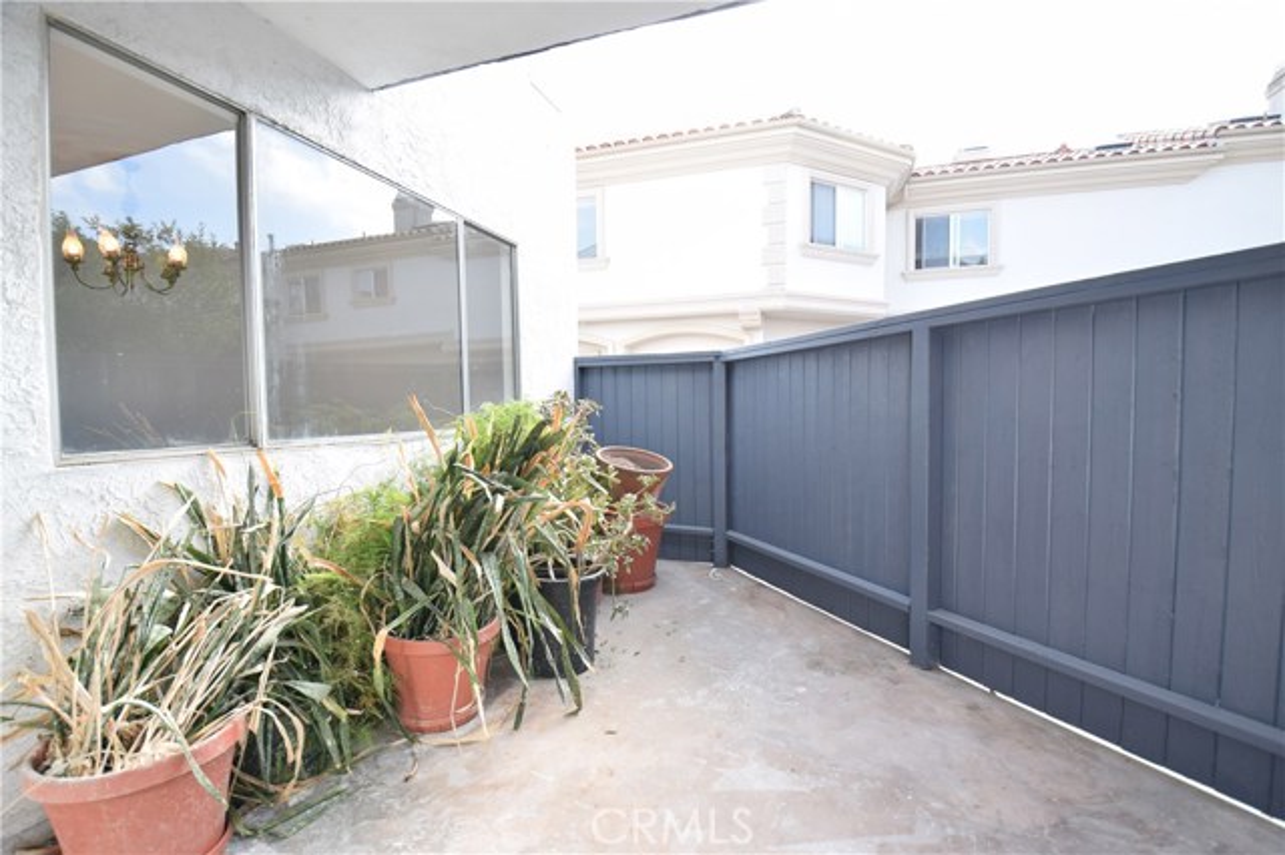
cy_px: 428
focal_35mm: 15
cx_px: 642
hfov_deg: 100.4
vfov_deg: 77.3
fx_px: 535
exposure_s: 1/125
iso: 200
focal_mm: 10
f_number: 5.6
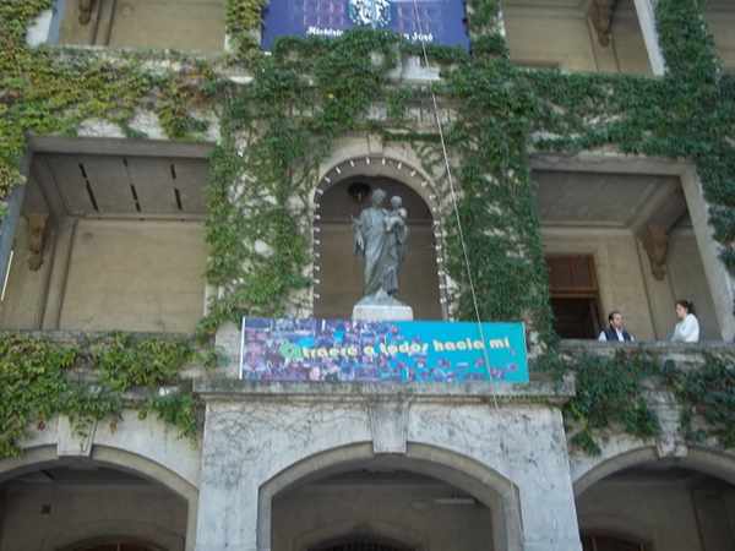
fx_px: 764
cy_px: 276
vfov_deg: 39.7
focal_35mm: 36
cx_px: 368
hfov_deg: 51.4
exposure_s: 1/100
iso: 64
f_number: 3.1
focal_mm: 6.5
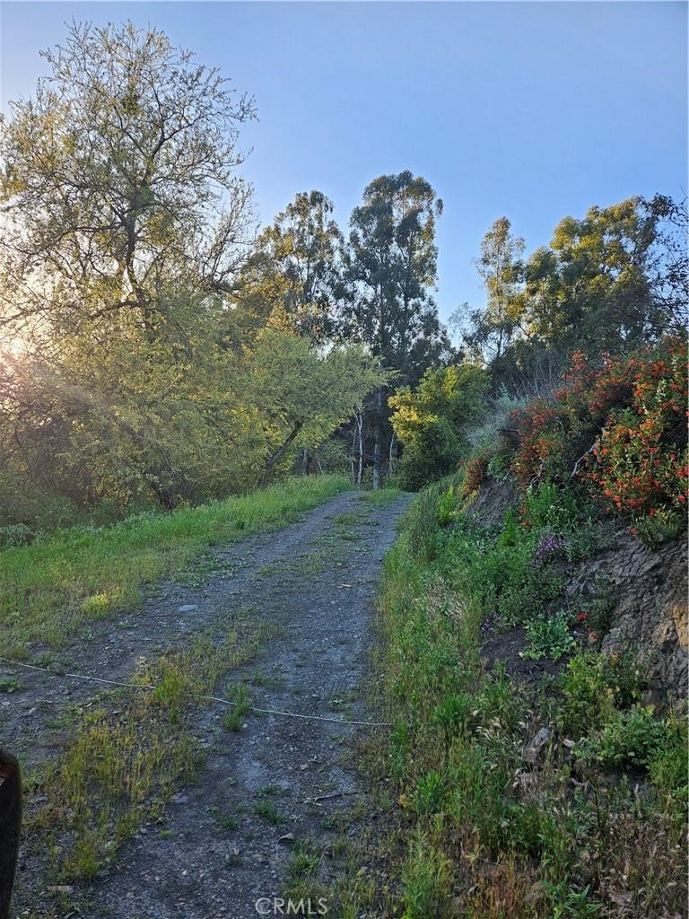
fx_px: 610
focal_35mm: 23
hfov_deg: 58.9
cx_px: 344
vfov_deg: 73.9
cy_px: 460
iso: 25
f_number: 1.8
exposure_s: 1/260
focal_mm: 5.4
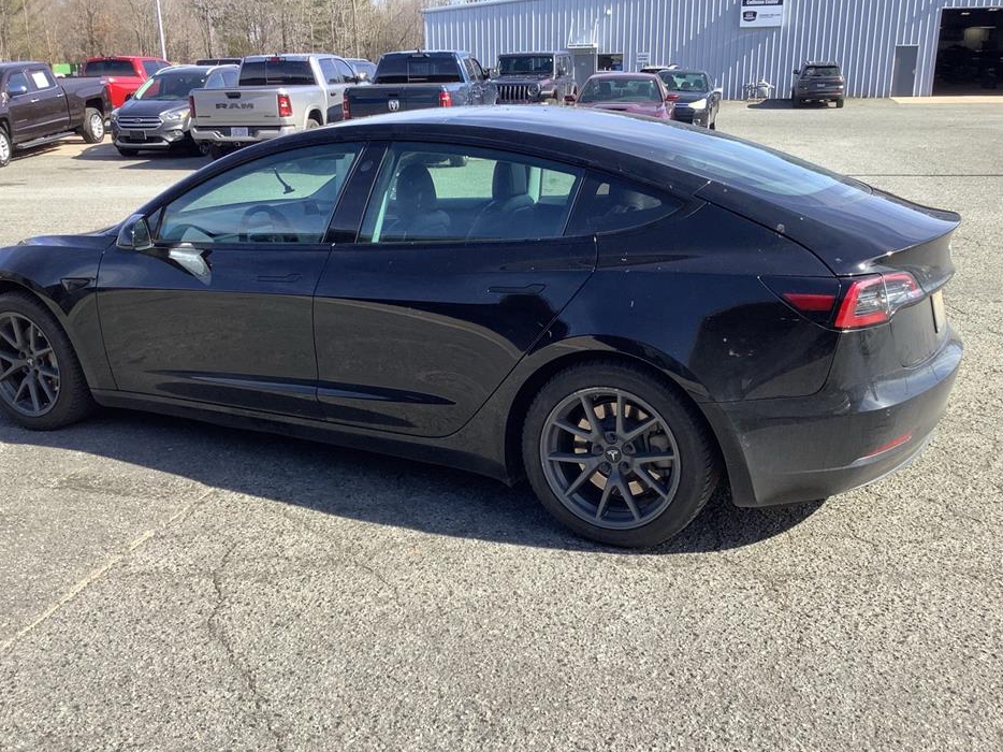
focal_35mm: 34
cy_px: 401
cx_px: 482
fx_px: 985
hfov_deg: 54.0
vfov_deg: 41.8
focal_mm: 3.3
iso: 25
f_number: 2.4
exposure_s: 1/500
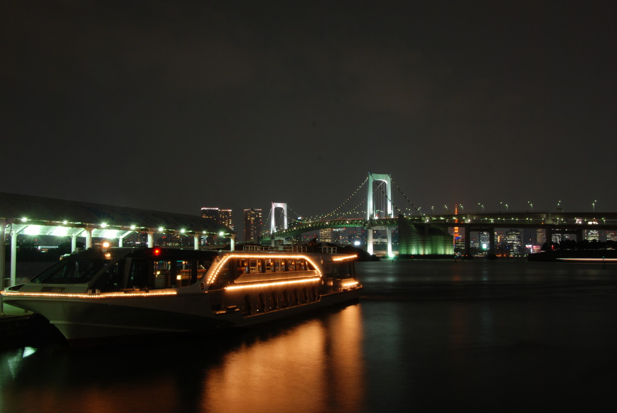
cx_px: 308
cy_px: 206
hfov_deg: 49.5
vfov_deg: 34.3
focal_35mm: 39
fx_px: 669
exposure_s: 18
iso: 100
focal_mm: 26
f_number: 16
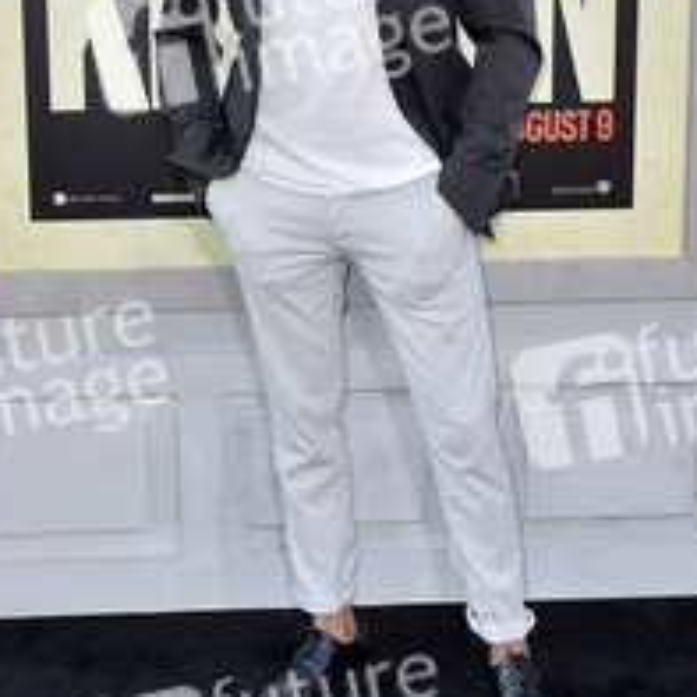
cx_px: 373
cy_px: 209
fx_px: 1572
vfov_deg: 24.8
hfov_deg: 25.0
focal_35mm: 69
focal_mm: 40
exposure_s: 1/250
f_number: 7.1
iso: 320
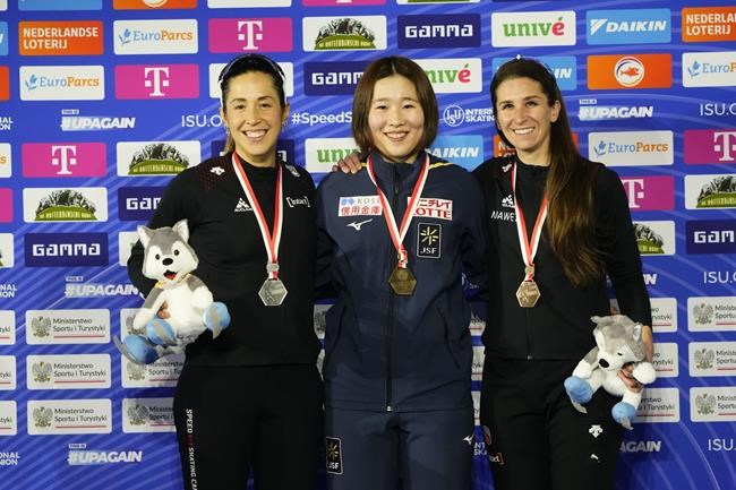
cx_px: 368
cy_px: 245
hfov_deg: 5.2
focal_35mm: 400
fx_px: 8175
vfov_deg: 3.4
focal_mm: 400
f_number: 3.5
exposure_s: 1/640
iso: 8000
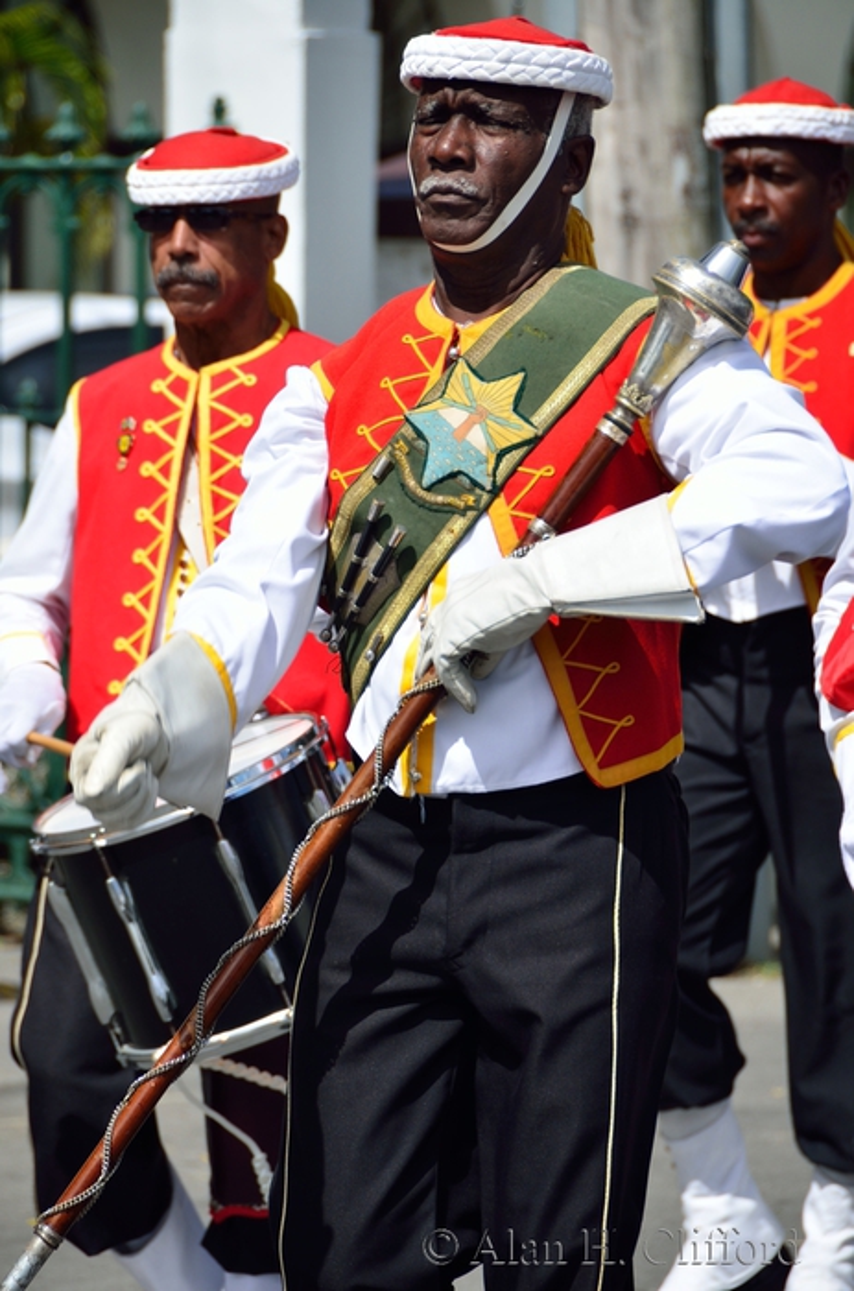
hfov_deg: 4.6
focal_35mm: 300
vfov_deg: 6.9
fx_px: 10733
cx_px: 427
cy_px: 646
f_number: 6.3
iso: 100
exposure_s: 1/640
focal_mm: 200
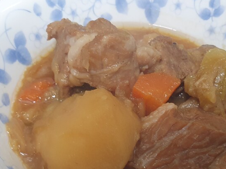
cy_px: 125
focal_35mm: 43
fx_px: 281
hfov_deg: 43.6
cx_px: 136
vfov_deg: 33.0
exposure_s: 1/40
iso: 320
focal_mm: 4.32
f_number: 2.4
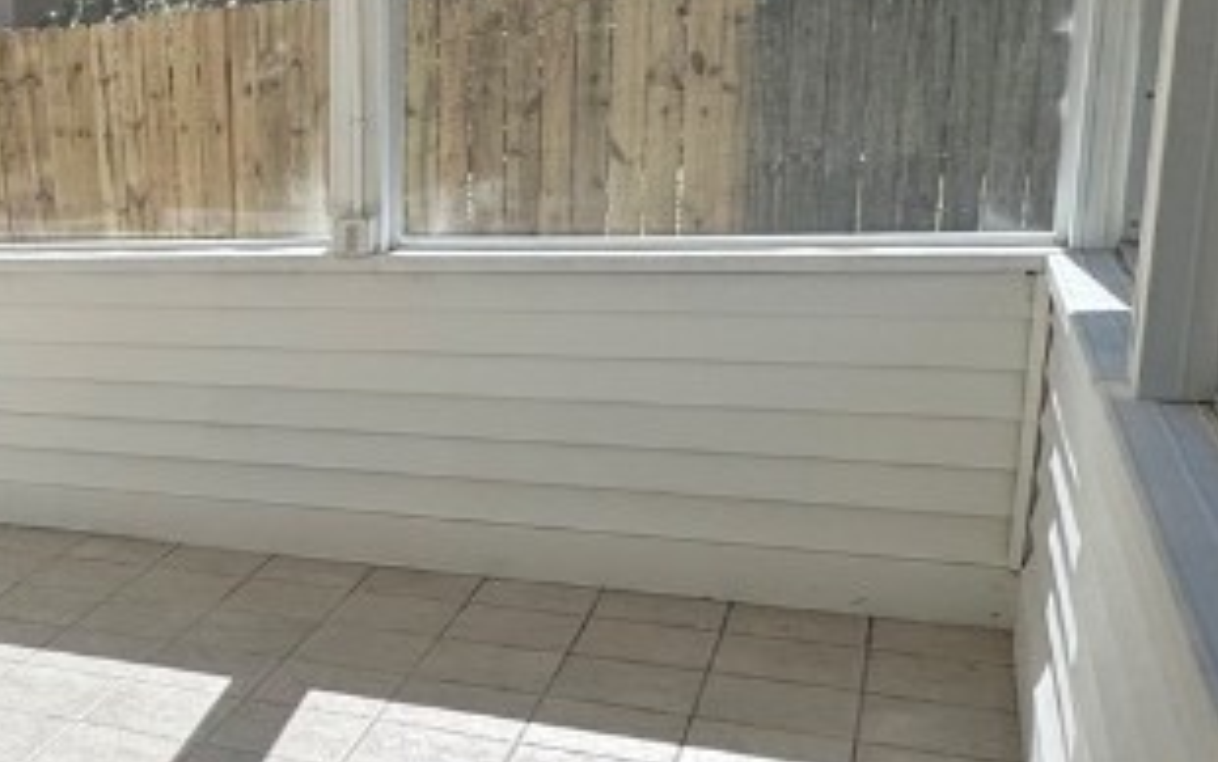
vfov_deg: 26.3
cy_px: 452
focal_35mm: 49
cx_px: -283
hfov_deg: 32.8
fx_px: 1627
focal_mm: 2.22
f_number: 2.2
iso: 40
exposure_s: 1/518
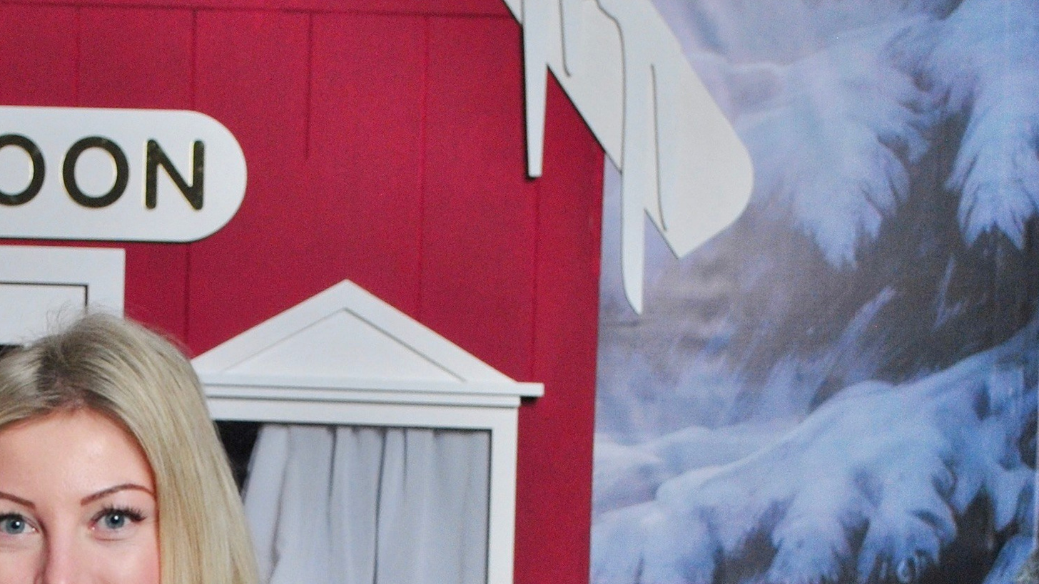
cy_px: 816
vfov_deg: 9.6
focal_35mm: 124
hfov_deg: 17.1
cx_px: 156
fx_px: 3416
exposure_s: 1/160
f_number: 4.5
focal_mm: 30
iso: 400
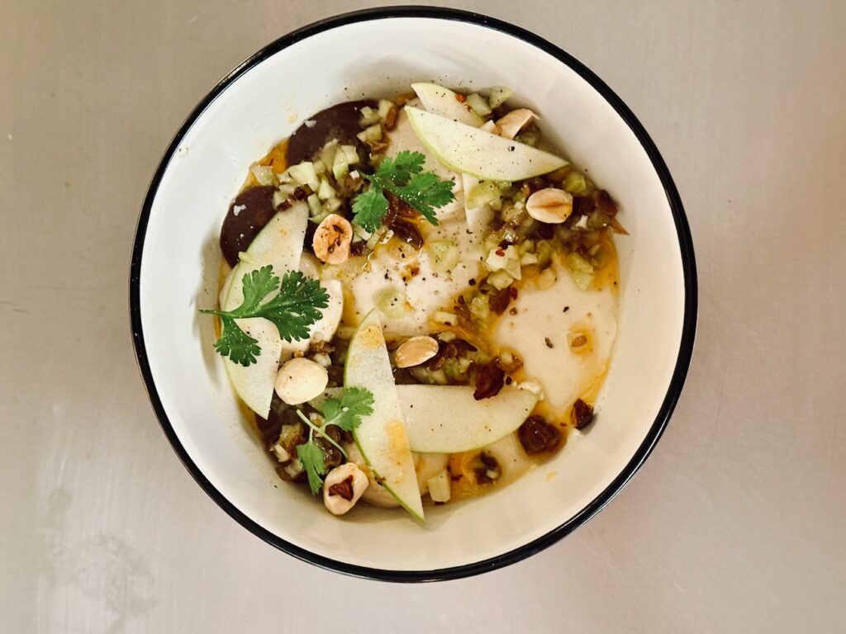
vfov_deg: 30.3
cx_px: 423
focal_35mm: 48
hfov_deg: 39.7
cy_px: 317
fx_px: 1173
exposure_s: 1/25
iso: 500
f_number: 1.78
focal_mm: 6.76
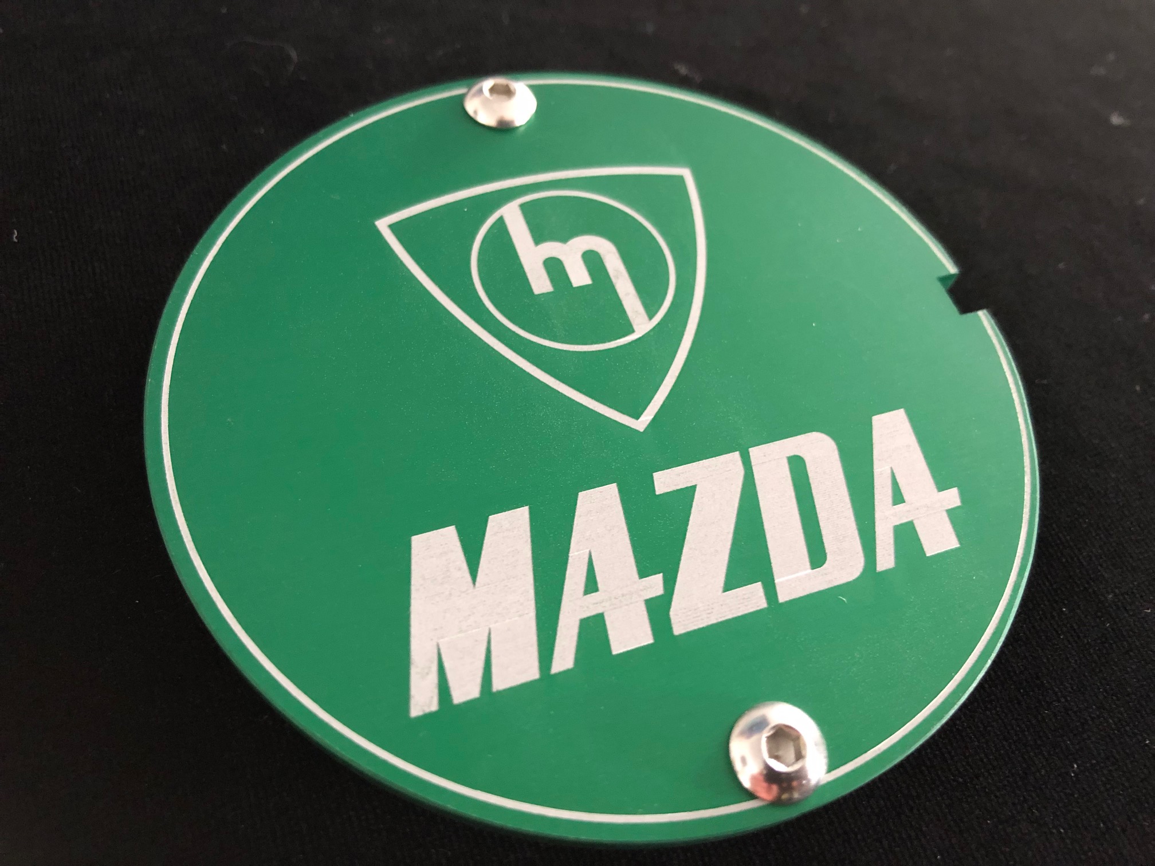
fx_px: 934
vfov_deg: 49.7
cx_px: 578
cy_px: 433
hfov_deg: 63.4
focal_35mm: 28
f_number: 1.8
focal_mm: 3.99
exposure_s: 1/5
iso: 100
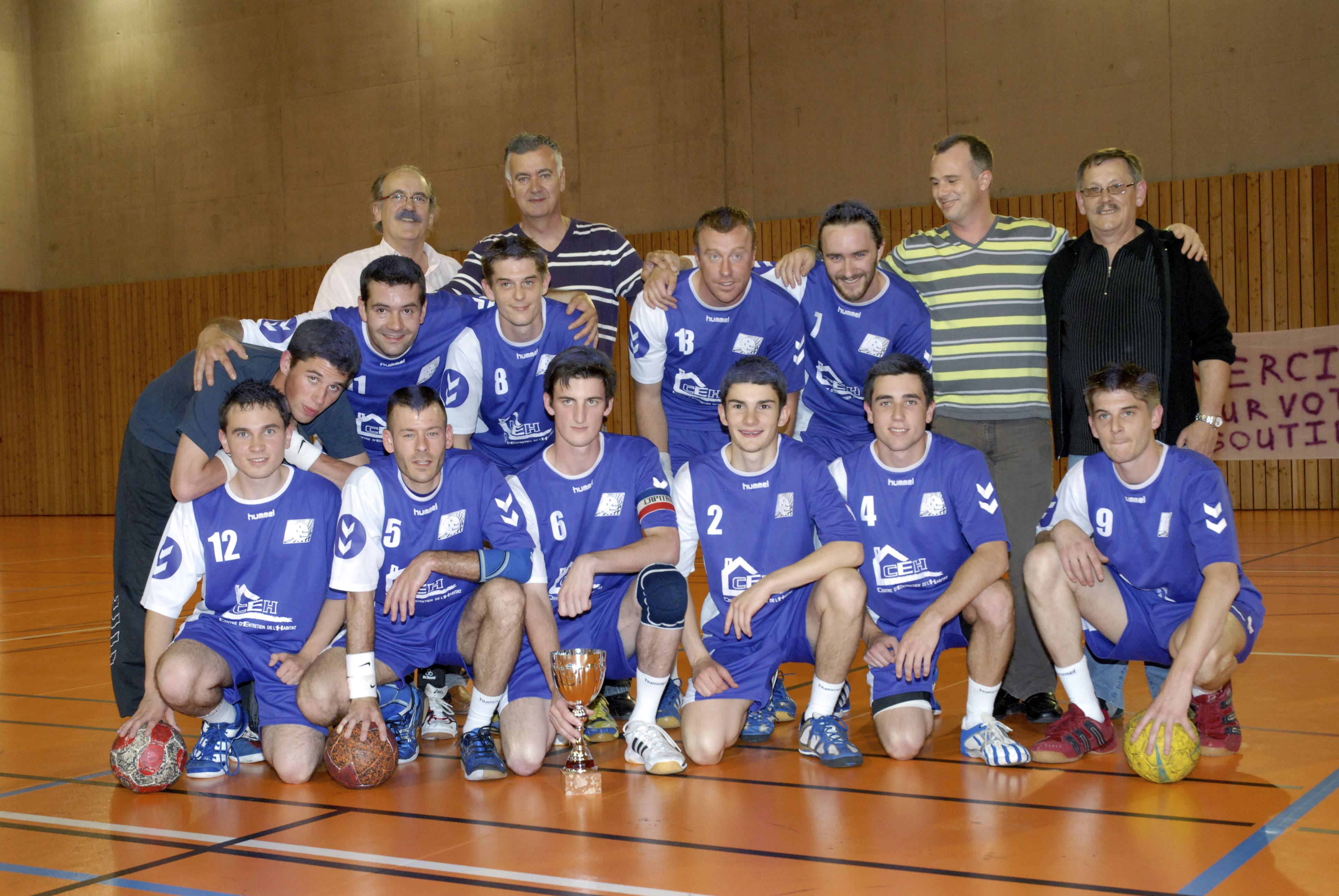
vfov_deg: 26.6
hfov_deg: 38.8
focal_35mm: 51
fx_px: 1899
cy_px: 448
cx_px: 670
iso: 1000
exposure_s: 1/60
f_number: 7.1
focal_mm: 34
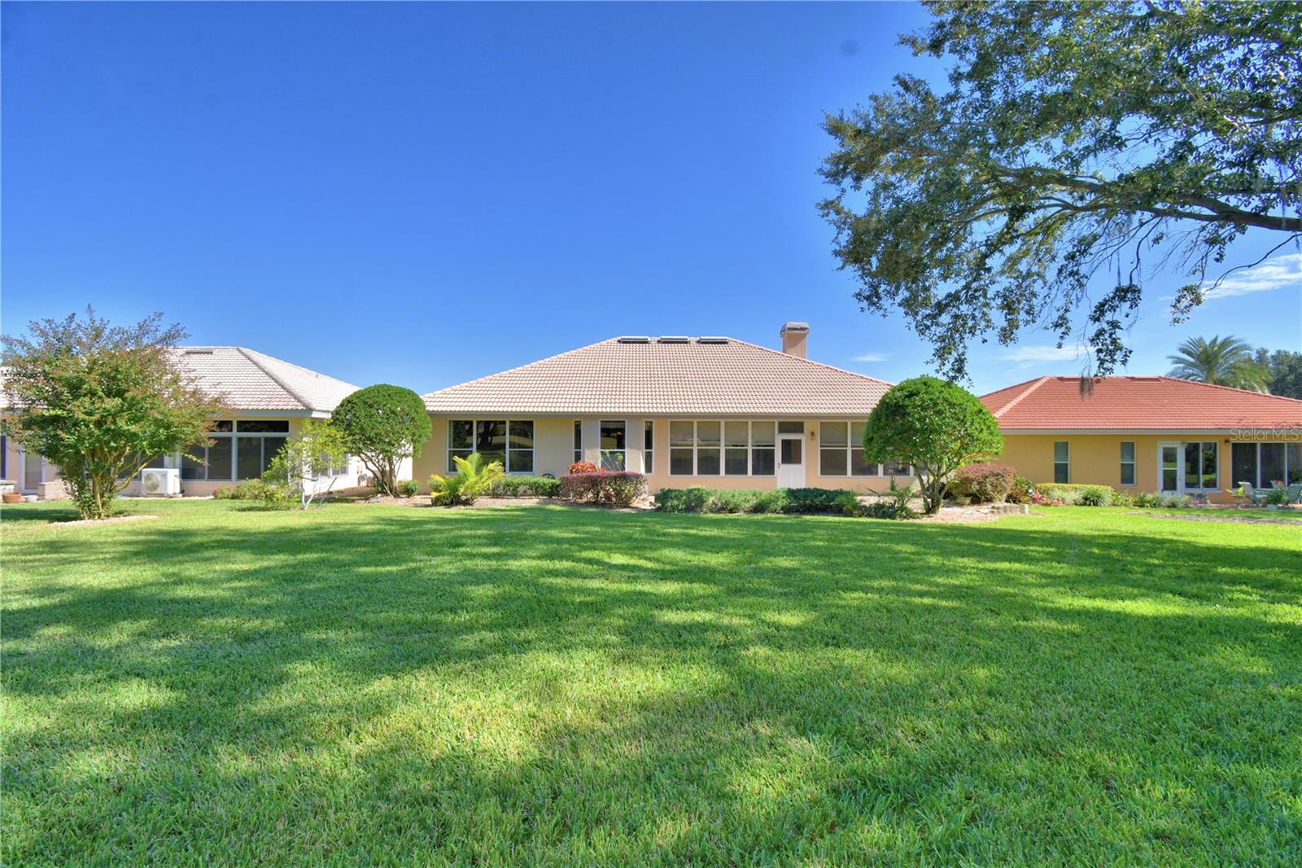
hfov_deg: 100.4
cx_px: 651
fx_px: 542
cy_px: 434
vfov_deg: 77.3
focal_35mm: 15
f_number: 9
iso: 100
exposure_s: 1/250
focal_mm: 10
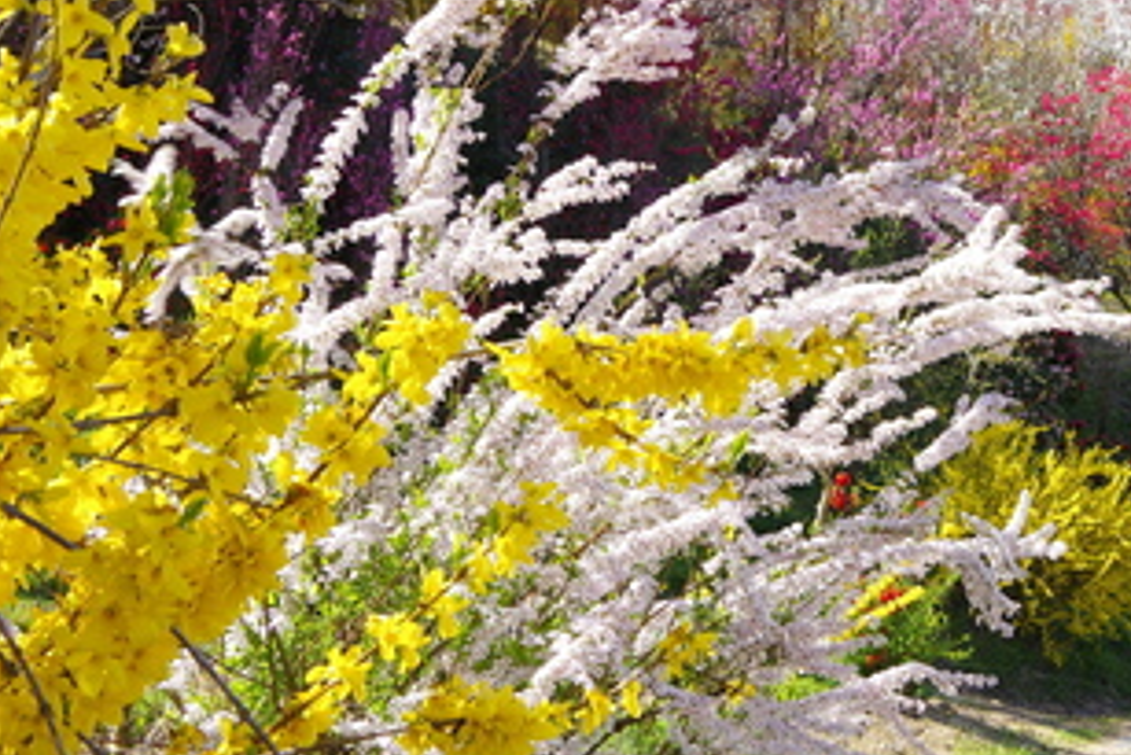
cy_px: 234
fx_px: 1634
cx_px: 1028
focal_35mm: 52
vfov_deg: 25.8
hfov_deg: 35.8
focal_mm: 18
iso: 100
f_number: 10
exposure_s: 1/15
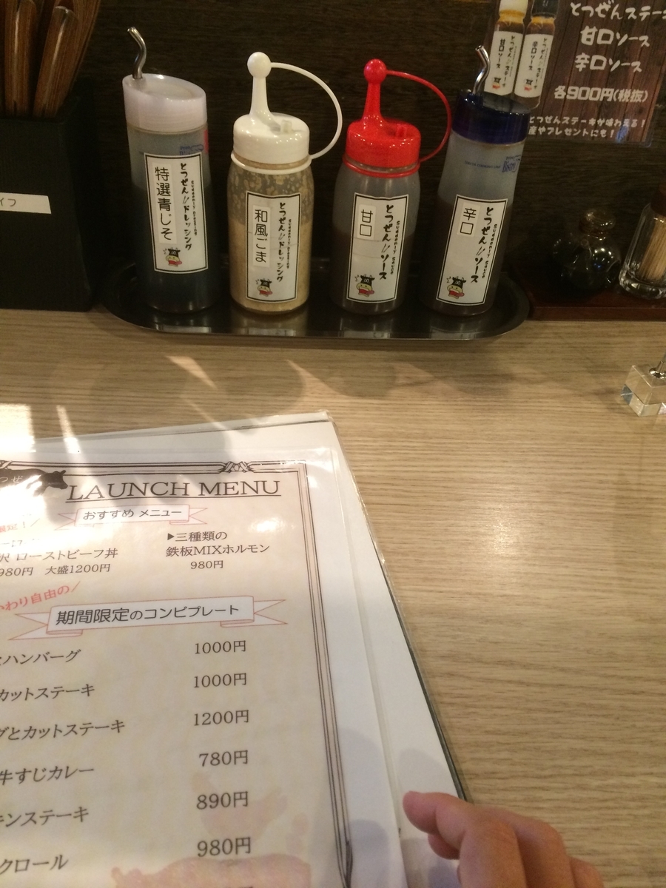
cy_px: 444
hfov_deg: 48.2
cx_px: 333
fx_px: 744
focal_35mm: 29
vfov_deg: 61.7
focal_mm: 4.15
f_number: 2.2
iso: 160
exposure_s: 1/30
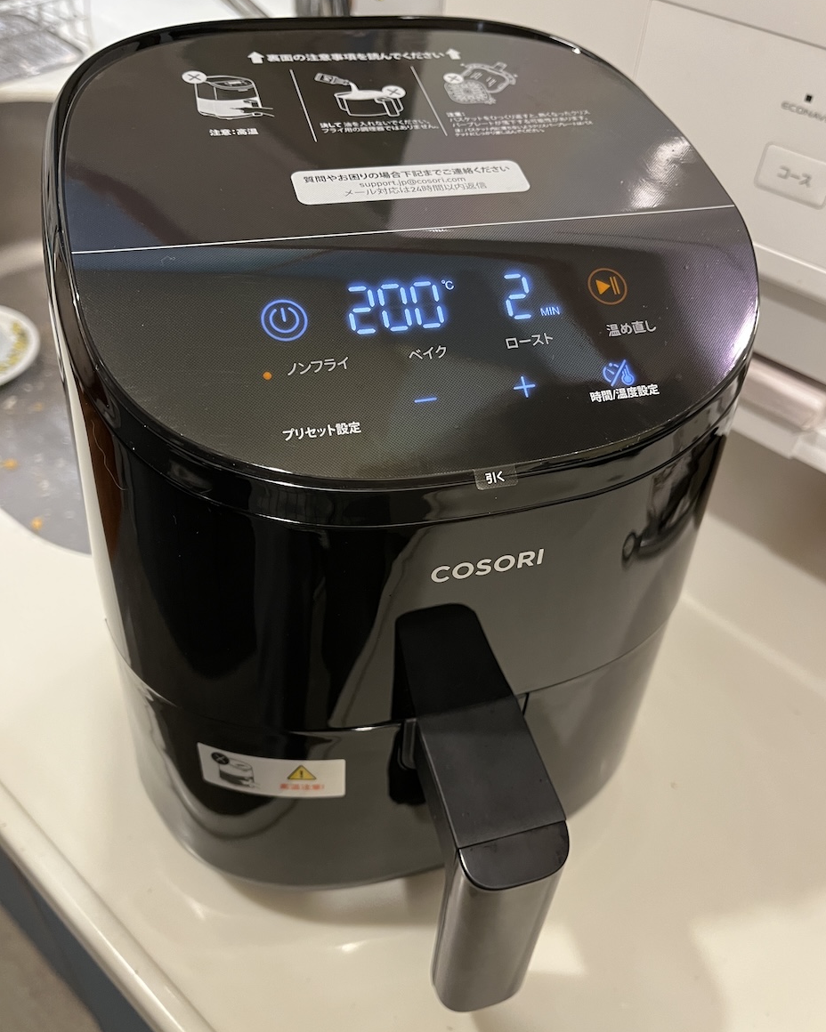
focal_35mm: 28
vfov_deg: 62.2
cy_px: 499
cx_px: 426
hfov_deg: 51.5
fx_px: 856
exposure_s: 1/50
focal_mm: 5.1
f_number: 1.6
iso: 400
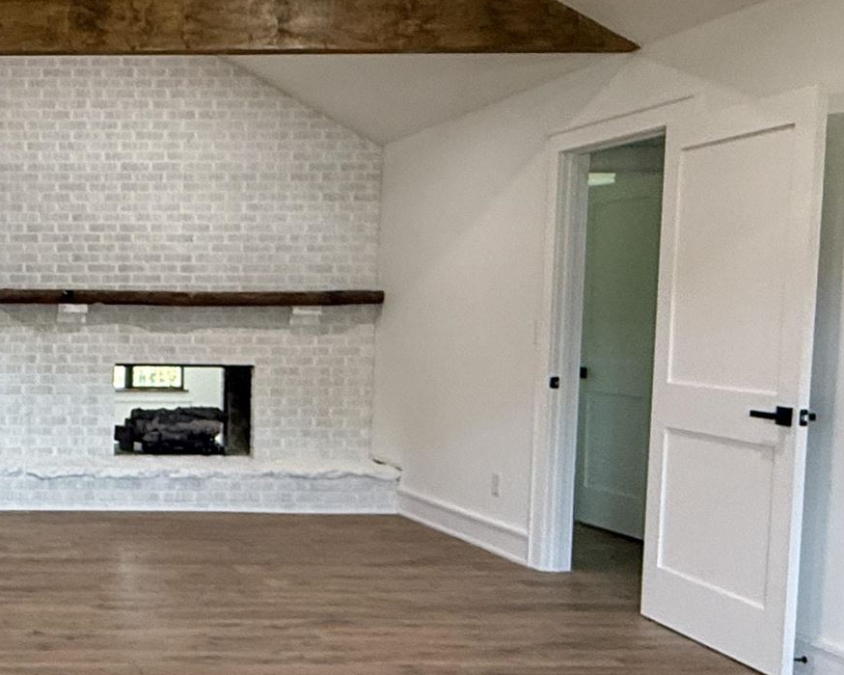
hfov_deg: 33.7
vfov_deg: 31.4
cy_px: 389
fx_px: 1199
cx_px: -84
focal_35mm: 48
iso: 320
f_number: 2.2
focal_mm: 2.22
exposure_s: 1/60
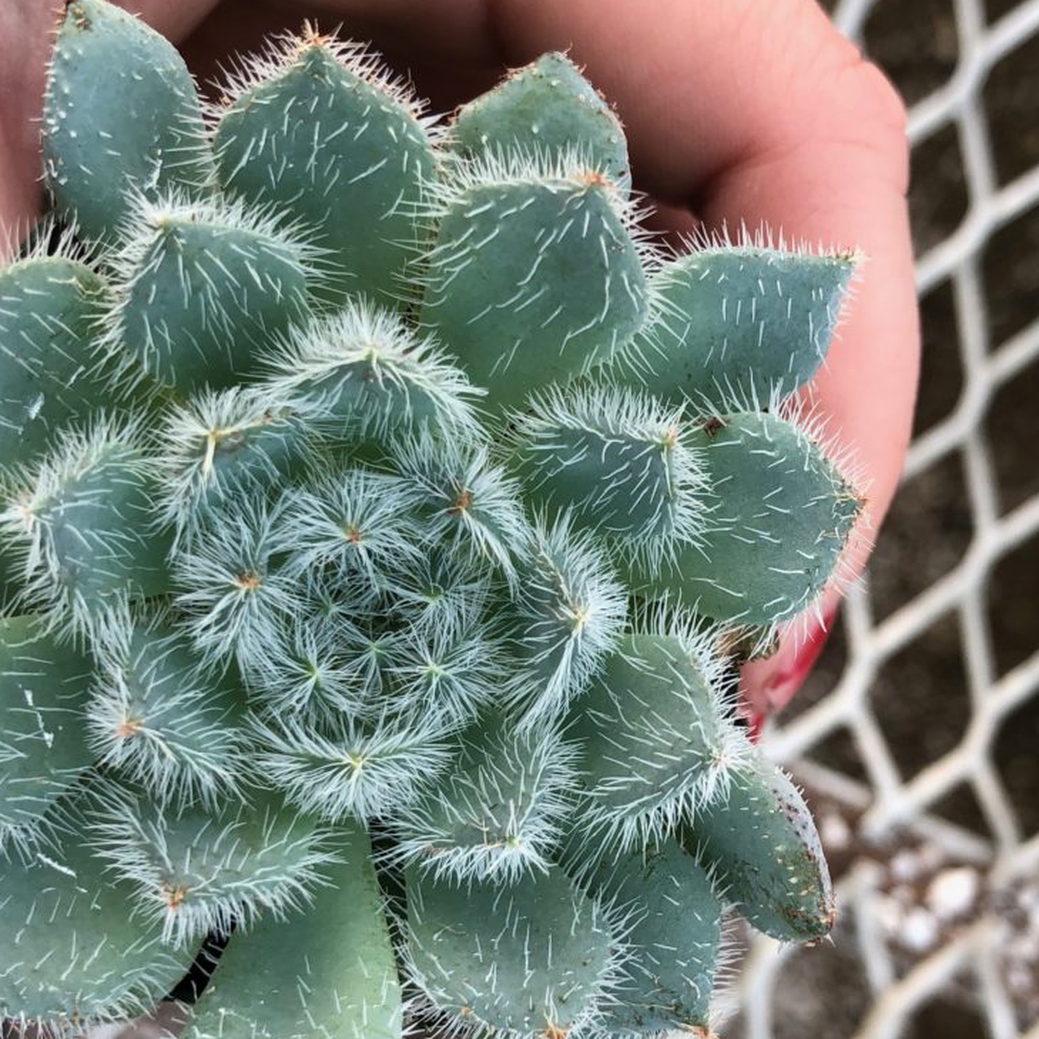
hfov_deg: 31.5
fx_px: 1834
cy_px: 688
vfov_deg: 31.4
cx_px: 637
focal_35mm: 54
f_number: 1.8
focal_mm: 3.99
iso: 32
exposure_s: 1/122
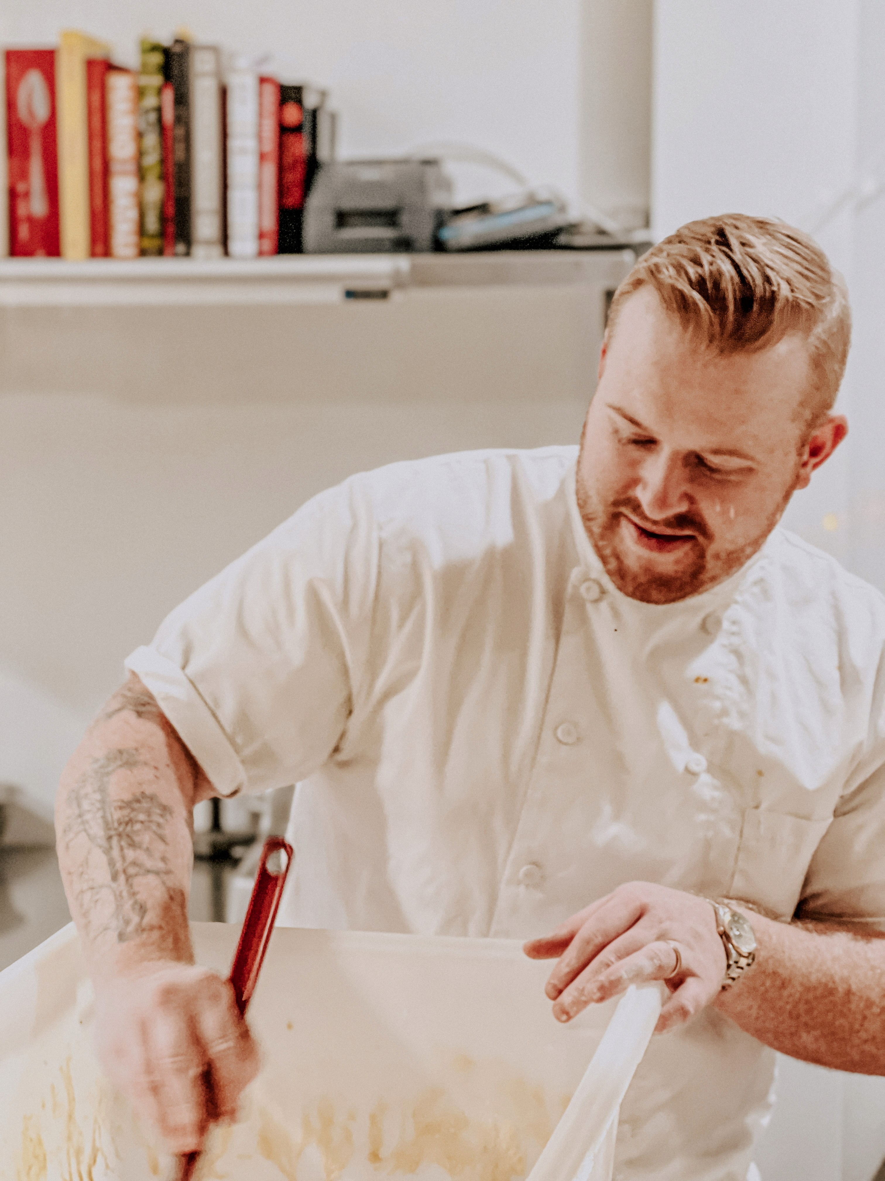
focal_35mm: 77
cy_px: 590
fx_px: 2625
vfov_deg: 25.3
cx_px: 442
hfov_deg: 19.1
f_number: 2.8
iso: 400
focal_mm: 9
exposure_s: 1/40
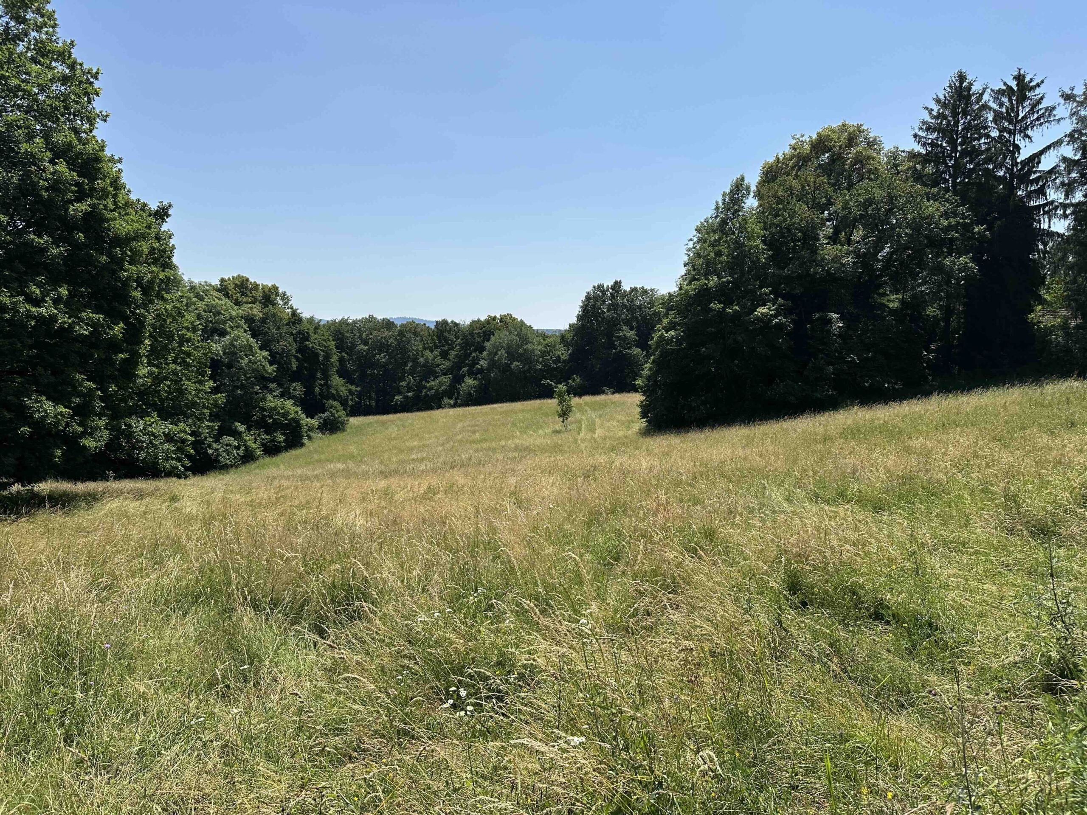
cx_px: 544
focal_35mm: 24
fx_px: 754
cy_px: 408
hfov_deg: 71.6
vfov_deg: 56.8
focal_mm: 6.86
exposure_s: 1/5263
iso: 80
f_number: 1.78
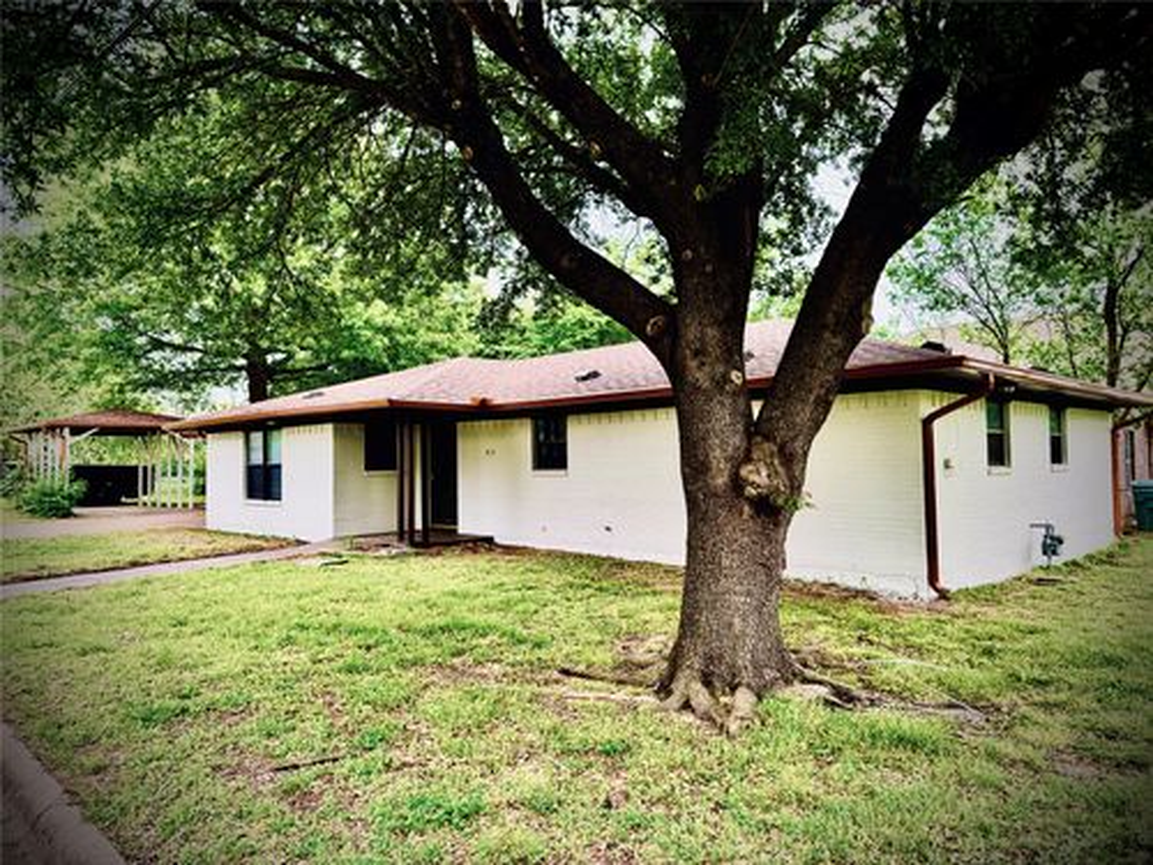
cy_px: 432
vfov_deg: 56.8
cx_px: 576
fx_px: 799
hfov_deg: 71.6
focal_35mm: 24
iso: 160
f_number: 1.78
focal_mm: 6.76
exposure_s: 1/121
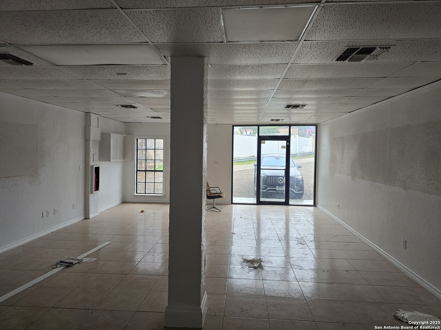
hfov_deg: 73.9
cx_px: 220
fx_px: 293
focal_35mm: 23
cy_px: 165
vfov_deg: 58.9
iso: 125
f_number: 1.7
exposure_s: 1/180
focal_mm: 6.3
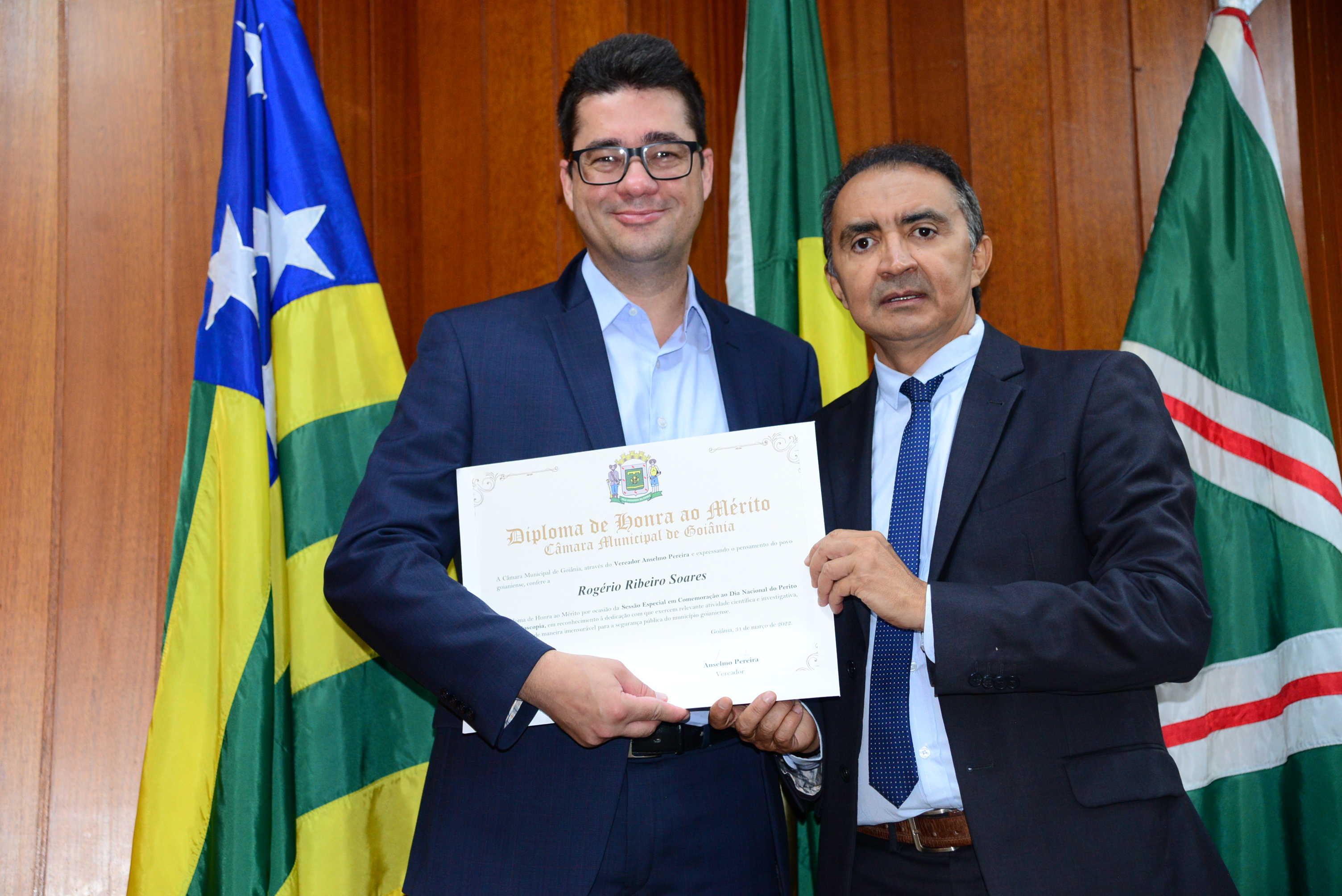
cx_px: 671
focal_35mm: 62
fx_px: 2312
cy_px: 448
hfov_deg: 32.4
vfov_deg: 21.9
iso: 2000
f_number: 4
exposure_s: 1/80
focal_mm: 62
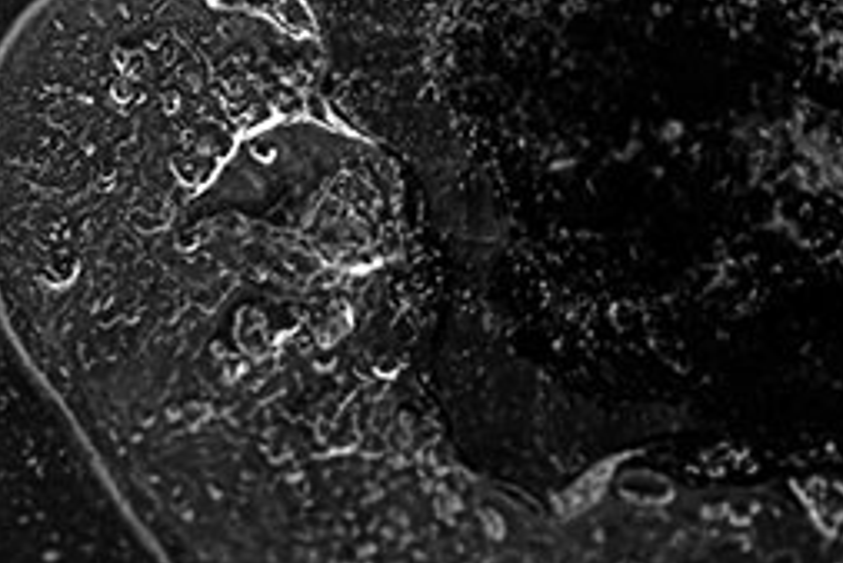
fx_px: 9723
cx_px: 390
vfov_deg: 3.3
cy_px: 308
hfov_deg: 5.0
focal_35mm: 415
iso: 800
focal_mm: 210
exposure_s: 1/1250
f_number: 6.7
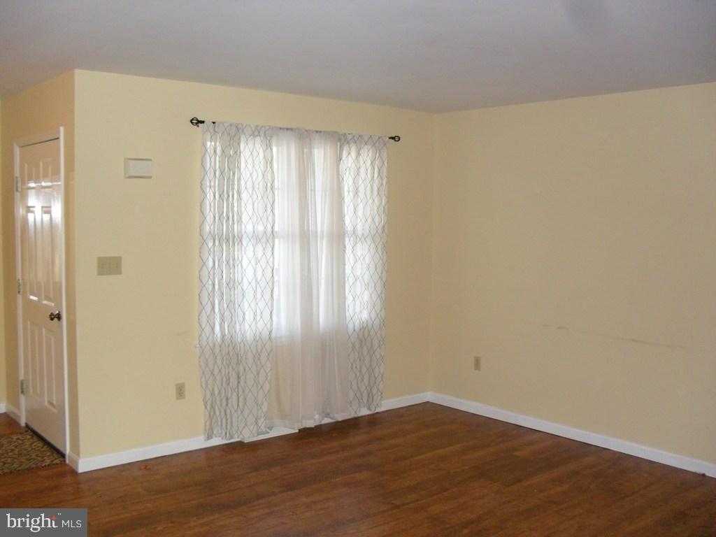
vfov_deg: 40.7
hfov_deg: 52.6
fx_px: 724
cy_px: 268
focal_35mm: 35
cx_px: 358
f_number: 3.2
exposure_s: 1/45
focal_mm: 6.3
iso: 240
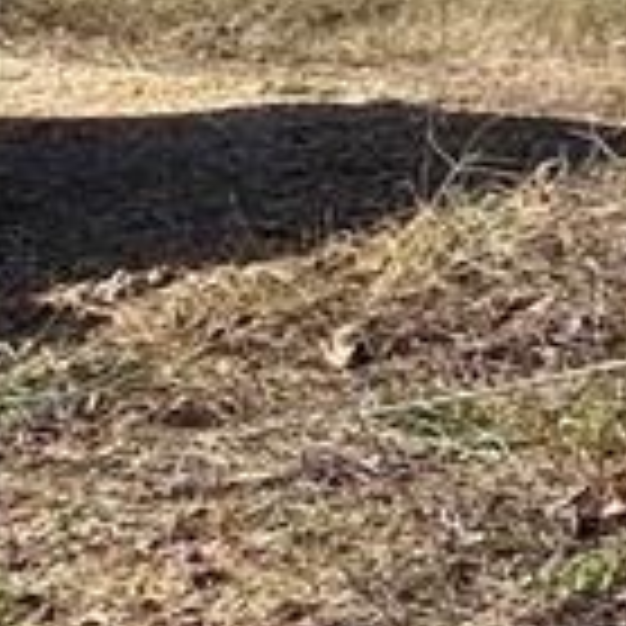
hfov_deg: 7.5
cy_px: 441
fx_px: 4051
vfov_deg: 8.8
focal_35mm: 198
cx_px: 2004
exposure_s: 1/1678
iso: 32
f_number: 1.8
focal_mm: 4.25
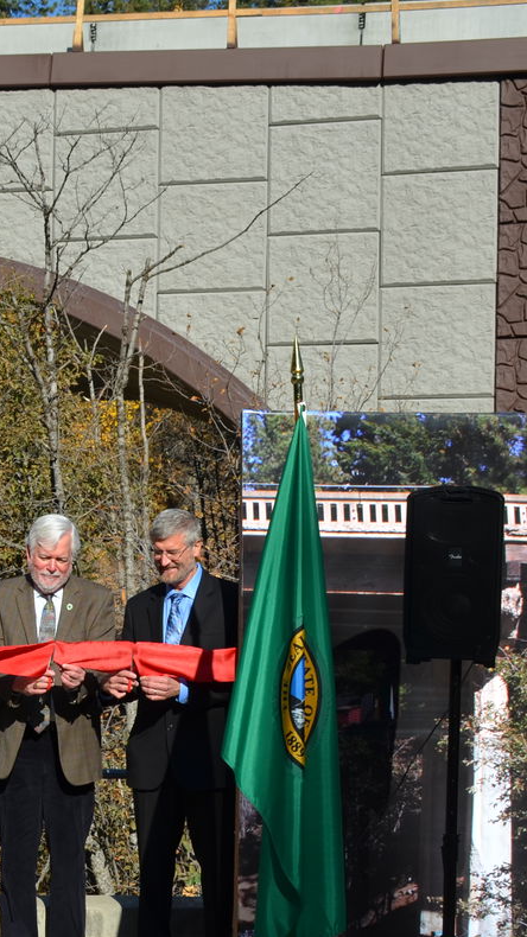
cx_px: -80
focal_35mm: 73
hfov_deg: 16.0
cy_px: 609
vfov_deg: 28.8
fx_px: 1816
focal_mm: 23
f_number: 8
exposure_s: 1/250
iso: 100
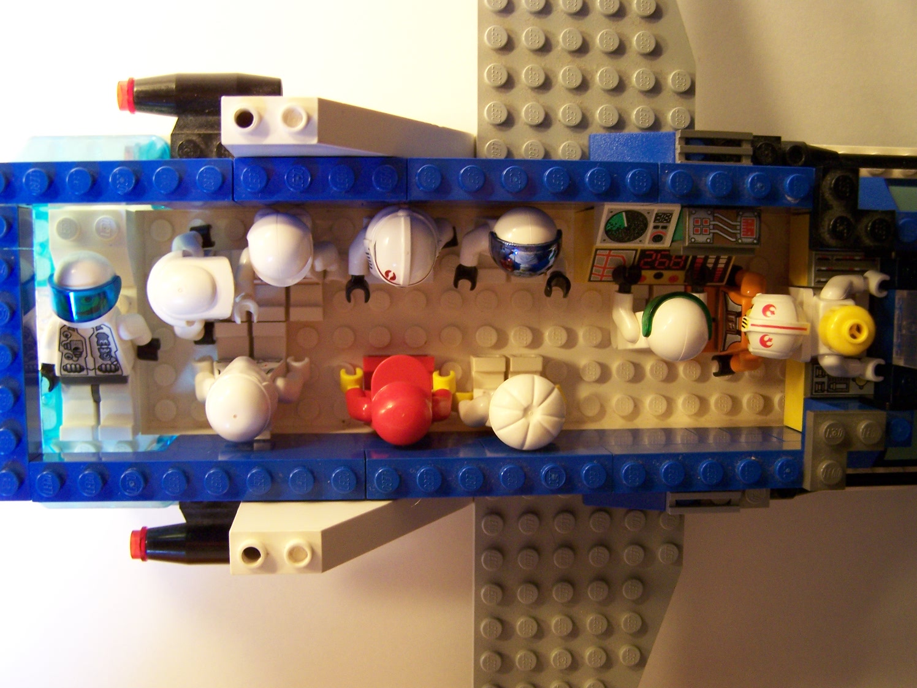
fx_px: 1007
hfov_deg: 49.0
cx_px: 458
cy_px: 344
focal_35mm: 38
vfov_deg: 37.7
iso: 160
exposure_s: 1/10
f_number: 2.8
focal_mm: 6.3
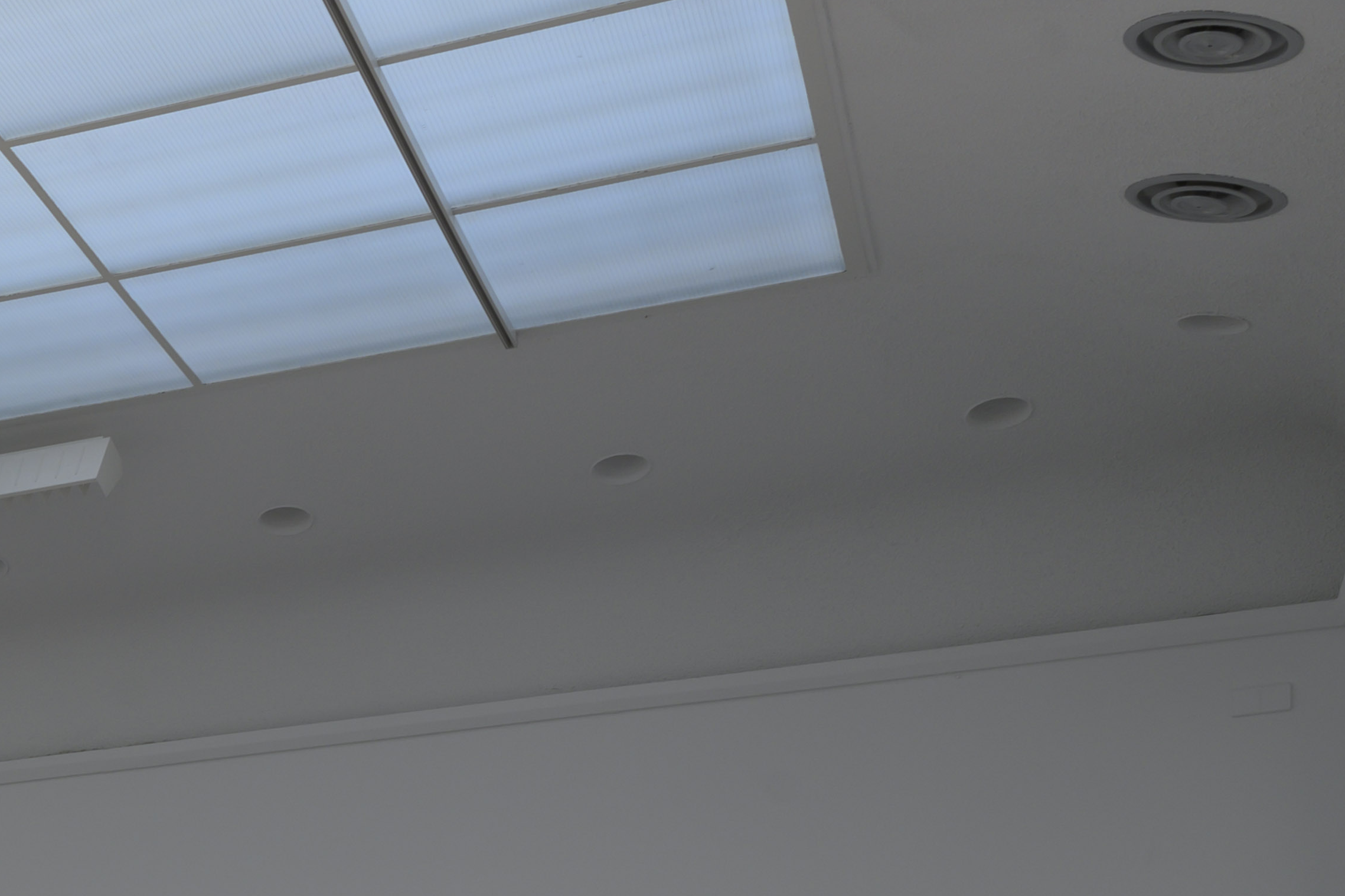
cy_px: 1545
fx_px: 3250
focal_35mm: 87
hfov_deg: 19.2
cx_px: -886
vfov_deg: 14.1
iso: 64
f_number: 10
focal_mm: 24
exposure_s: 1/2
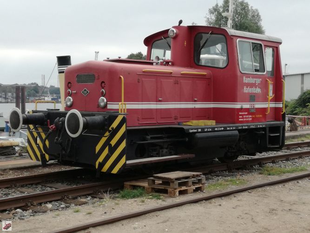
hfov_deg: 36.8
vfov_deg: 28.0
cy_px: 116
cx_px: 155
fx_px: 466
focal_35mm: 52
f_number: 2
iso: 50
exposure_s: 1/514
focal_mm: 3.79
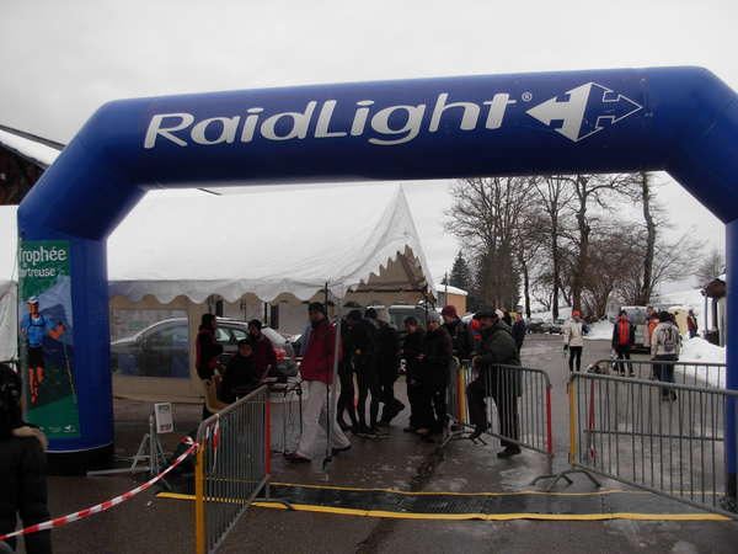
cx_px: 369
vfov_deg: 37.7
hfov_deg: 49.0
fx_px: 810
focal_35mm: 38
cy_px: 277
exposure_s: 1/575
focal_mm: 6.3
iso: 79
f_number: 2.9
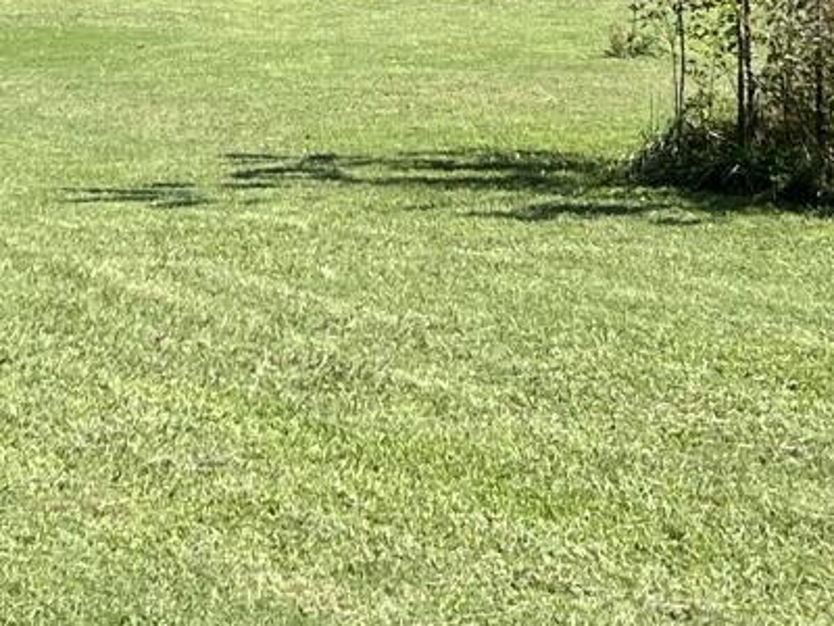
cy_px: -257
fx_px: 3204
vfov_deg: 10.8
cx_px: 167
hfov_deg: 14.7
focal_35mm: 133
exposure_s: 1/2632
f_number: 1.5
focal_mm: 5.7
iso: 50
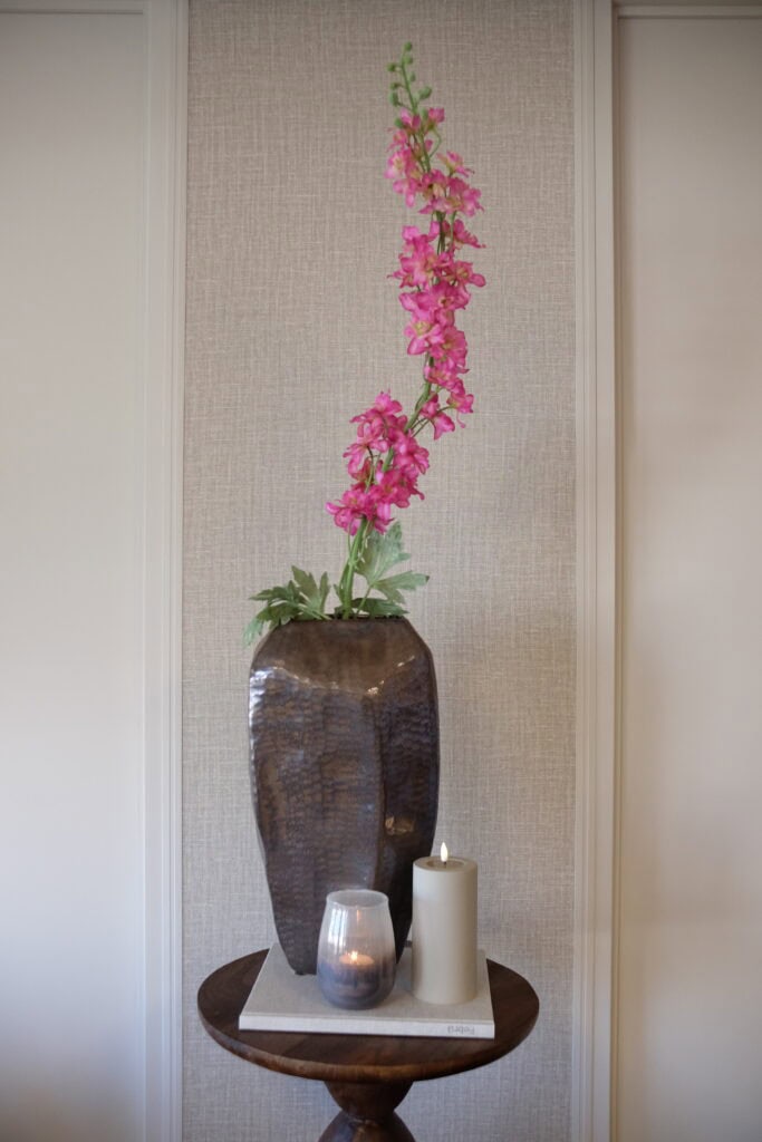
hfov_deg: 37.9
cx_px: 381
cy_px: 571
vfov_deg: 54.4
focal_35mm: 35
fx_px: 1111
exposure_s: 1/250
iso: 1600
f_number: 2.8
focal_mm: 23
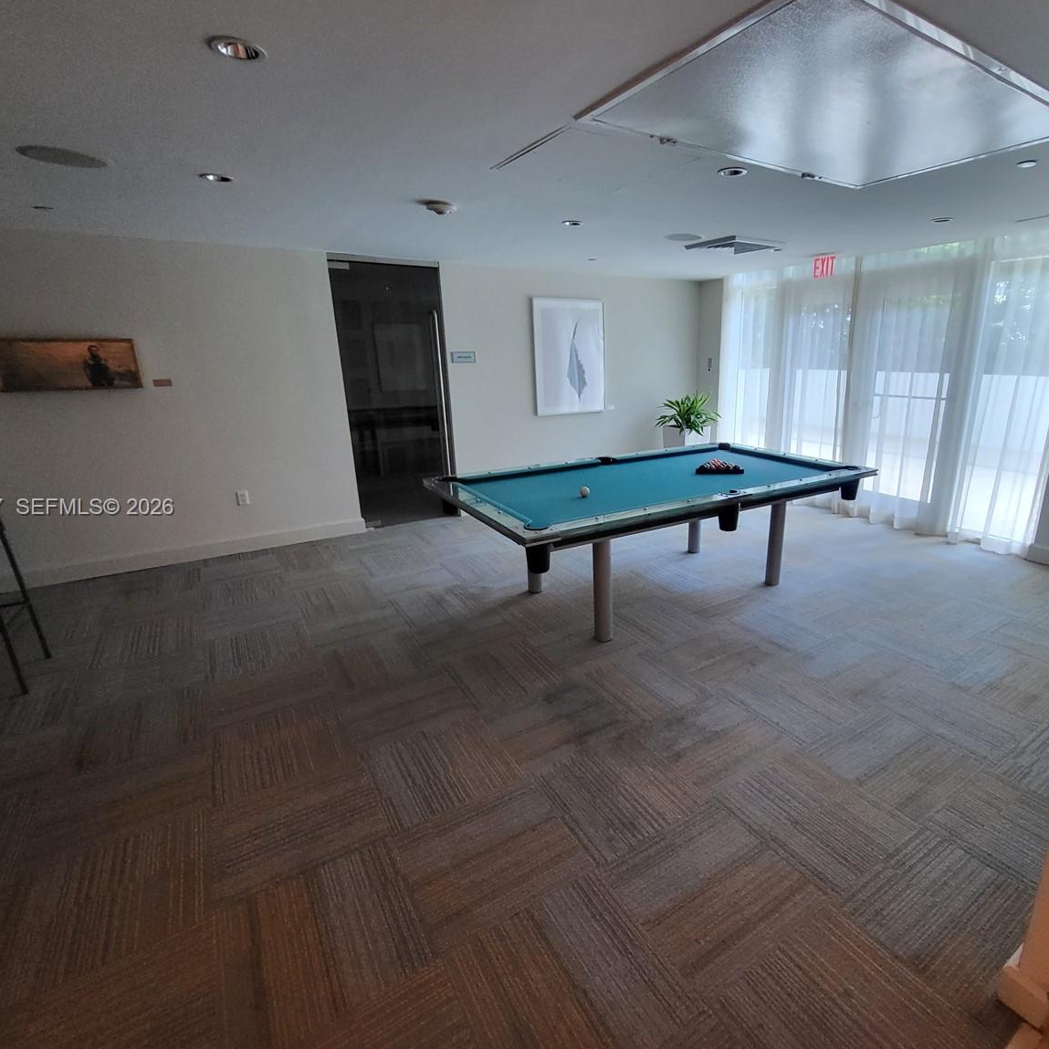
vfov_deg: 87.4
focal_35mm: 16
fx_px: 549
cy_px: 509
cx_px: 620
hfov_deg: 86.5
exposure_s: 1/60
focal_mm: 1.74
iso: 400
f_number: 2.2
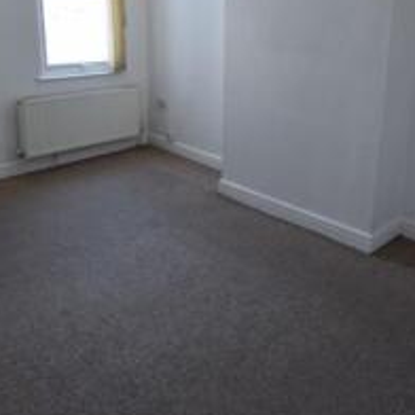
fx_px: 420
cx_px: 216
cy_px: 139
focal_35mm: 31
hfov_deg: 52.5
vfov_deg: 51.6
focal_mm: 10
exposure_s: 1/100
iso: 400
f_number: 5
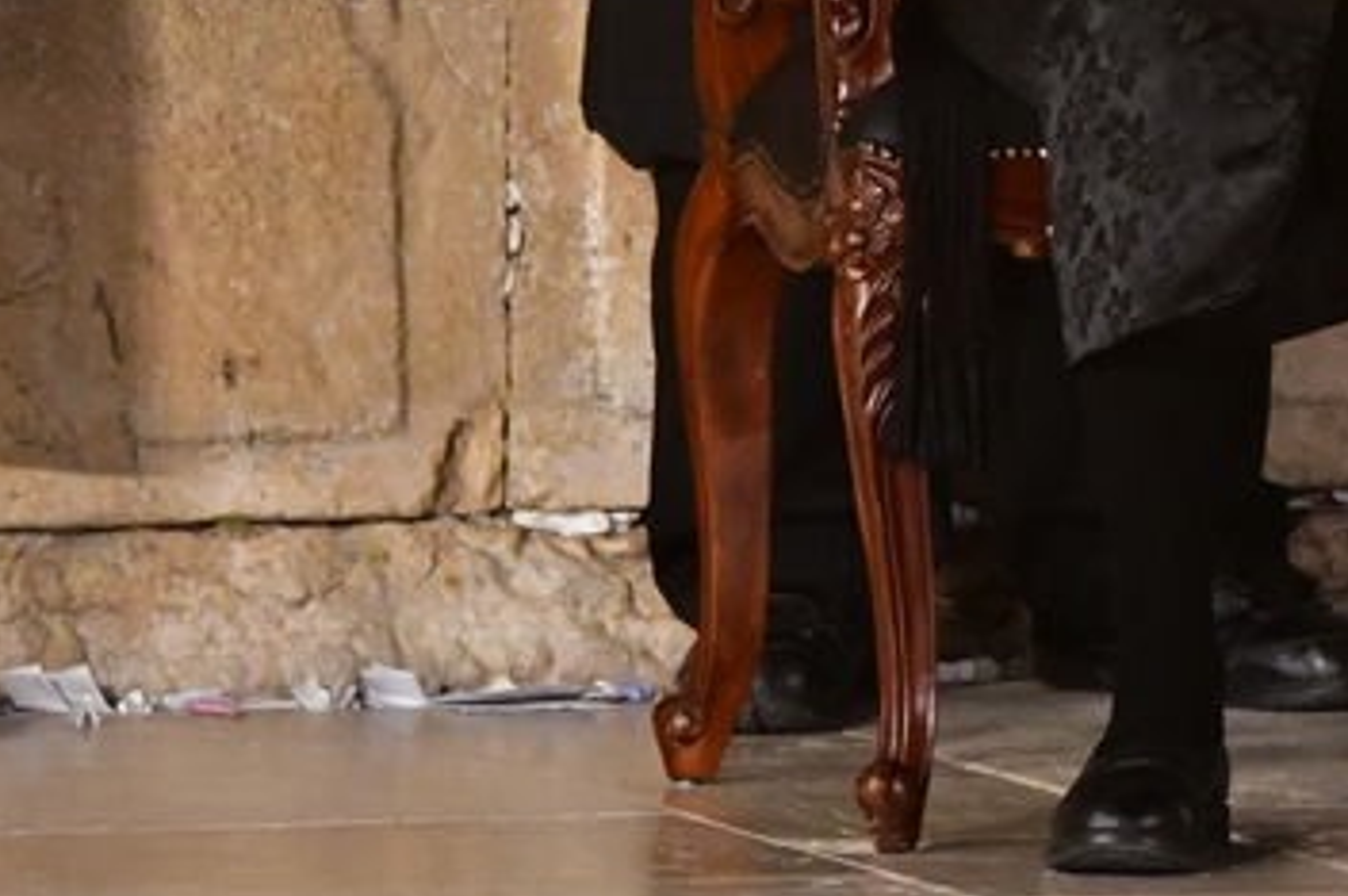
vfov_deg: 1.7
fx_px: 29777
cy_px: -592
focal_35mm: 796
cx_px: 1317
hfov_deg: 2.6
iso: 8000
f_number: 5.6
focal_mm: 200
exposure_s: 1/100
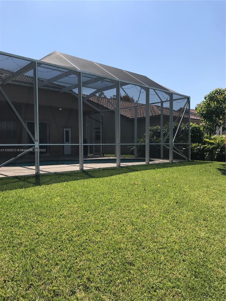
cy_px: 150
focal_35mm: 28
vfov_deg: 63.4
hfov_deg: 49.7
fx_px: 244
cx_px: 113
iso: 20
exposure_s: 1/2740
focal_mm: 3.99
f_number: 1.8
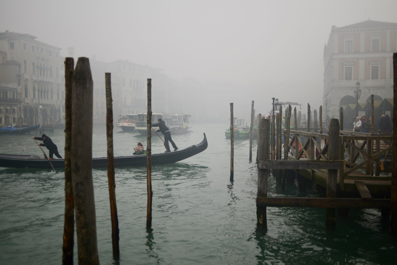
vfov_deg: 37.9
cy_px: 132
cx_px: 198
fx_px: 386
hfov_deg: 54.4
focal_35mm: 35
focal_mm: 35
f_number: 2
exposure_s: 1/1600
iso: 100
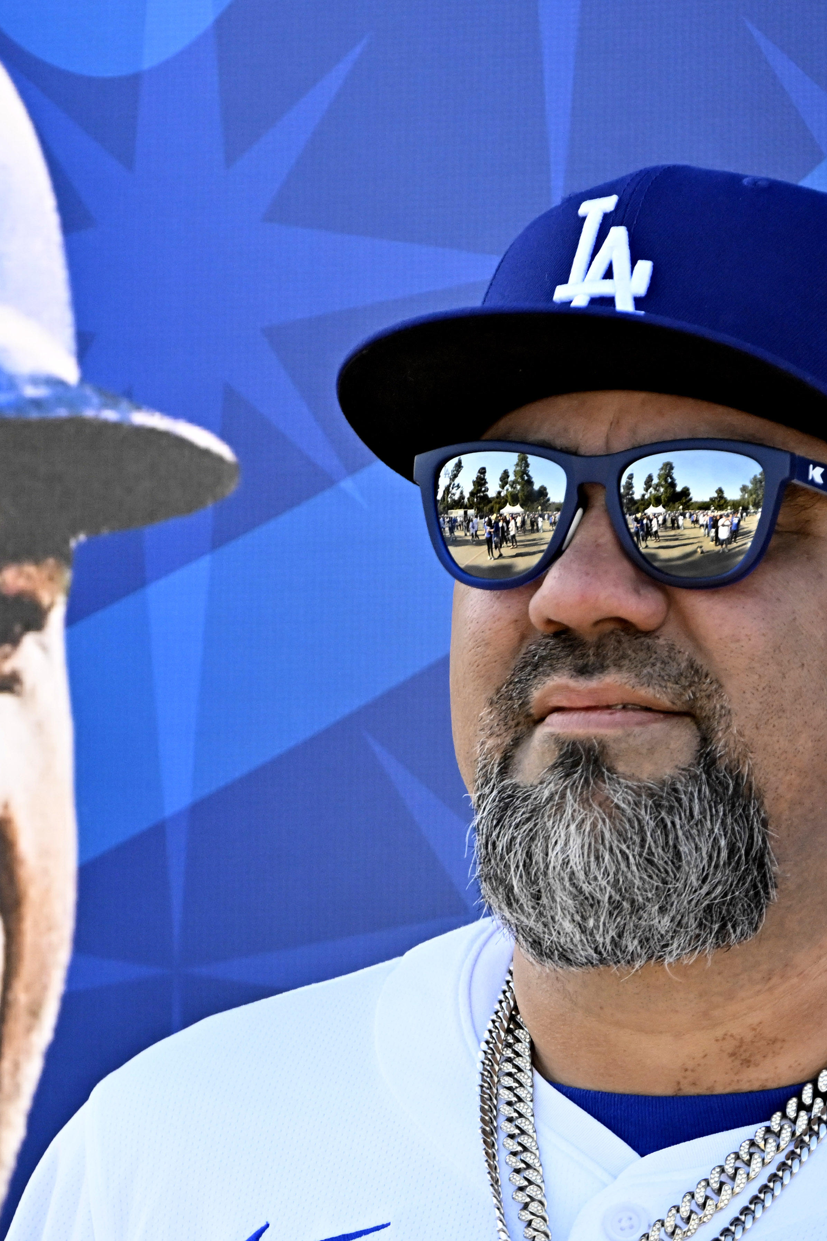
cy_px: 620
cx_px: 180
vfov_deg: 3.0
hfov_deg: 2.0
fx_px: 24082
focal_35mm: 699
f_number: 5.3
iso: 1400
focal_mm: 310
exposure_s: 1/1000
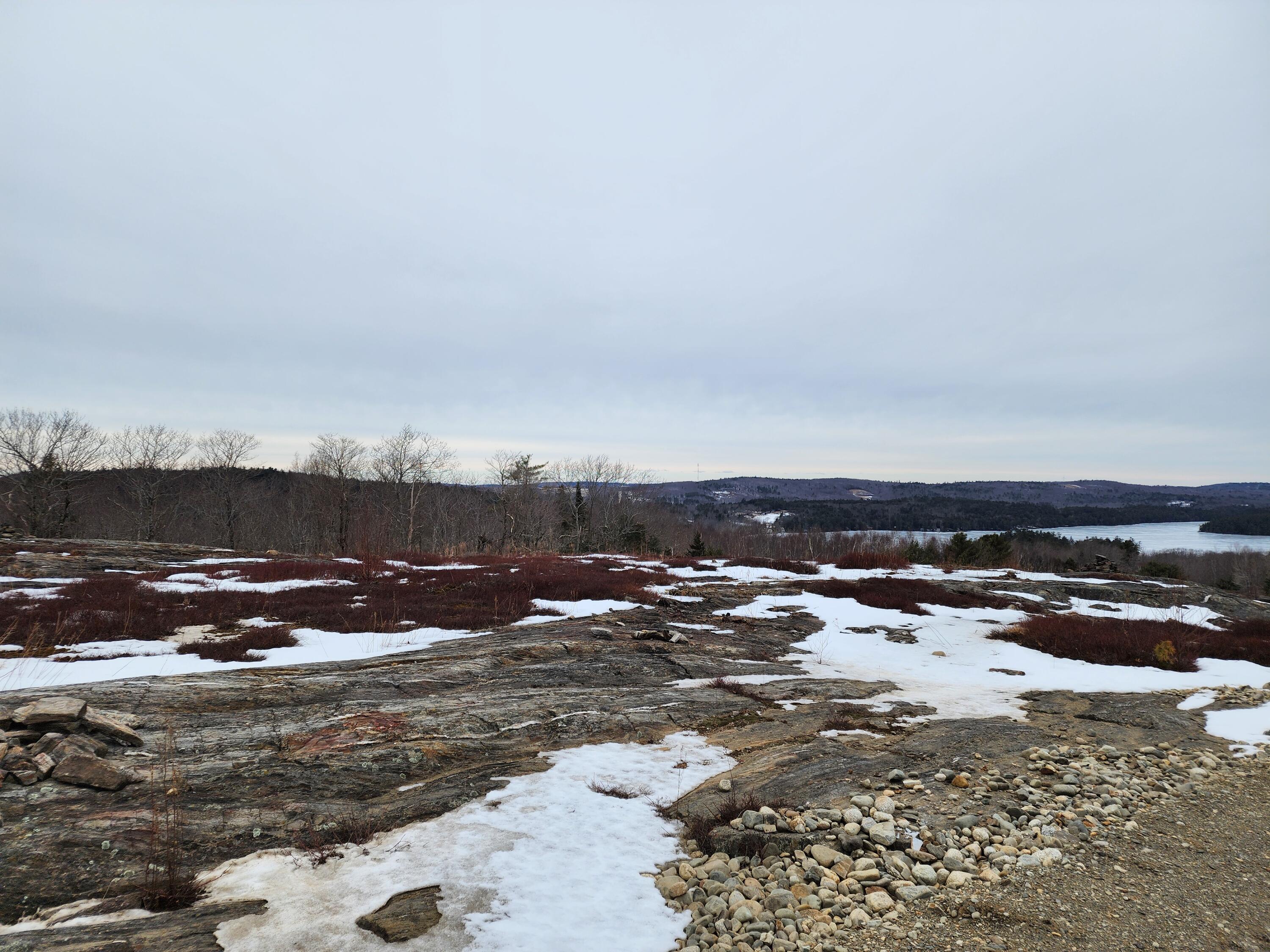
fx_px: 844
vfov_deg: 58.9
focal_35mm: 23
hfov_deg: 73.9
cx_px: 635
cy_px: 476
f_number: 1.8
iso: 12
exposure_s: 1/550
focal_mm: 6.4
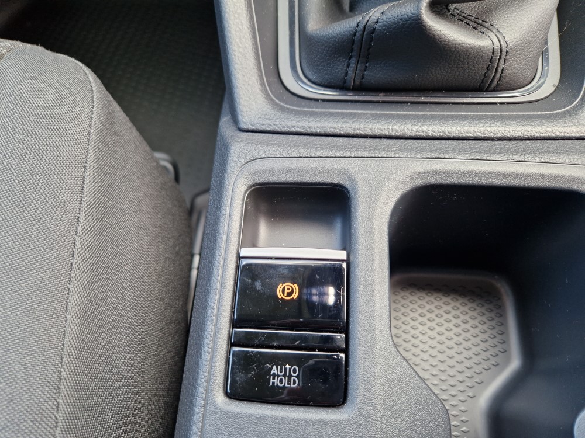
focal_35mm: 23
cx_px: 292
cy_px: 219
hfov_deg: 73.9
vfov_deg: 58.9
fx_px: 389
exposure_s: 1/180
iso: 200
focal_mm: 5.4
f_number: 1.8
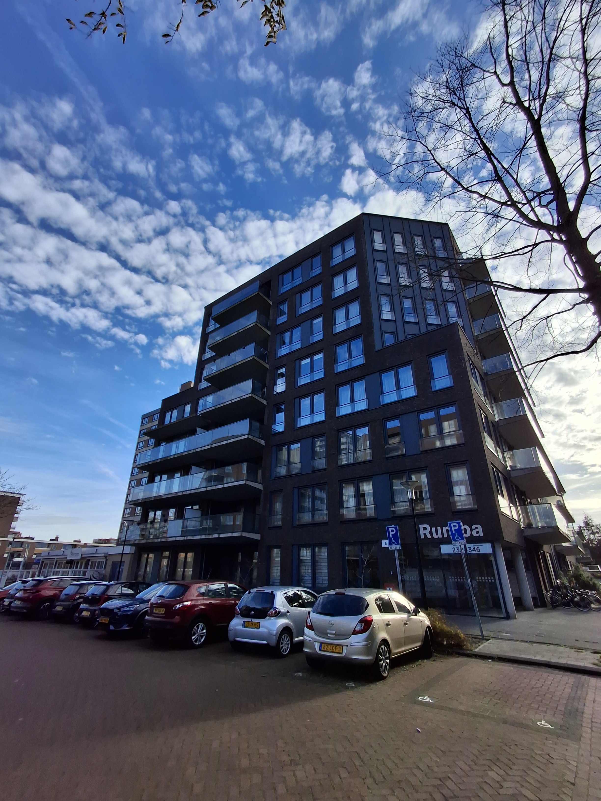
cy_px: 400
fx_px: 370
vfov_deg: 94.5
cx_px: 300
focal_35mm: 16
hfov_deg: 78.1
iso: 40
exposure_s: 1/1565
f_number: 2.2
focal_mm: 1.64
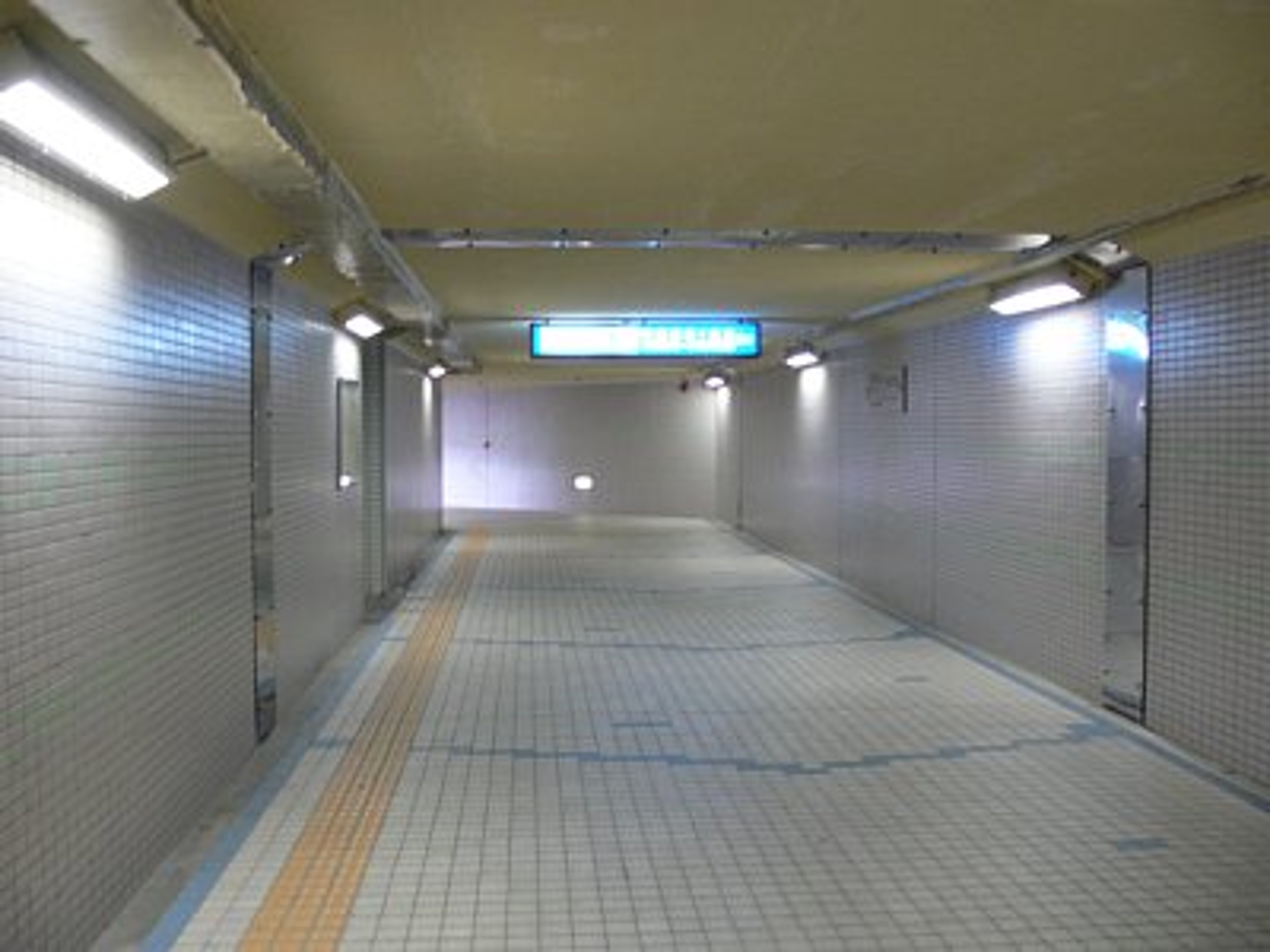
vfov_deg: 40.7
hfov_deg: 52.6
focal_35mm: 35
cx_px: 635
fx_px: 1284
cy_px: 476
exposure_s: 1/8
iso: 200
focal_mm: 7.4
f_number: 2.8
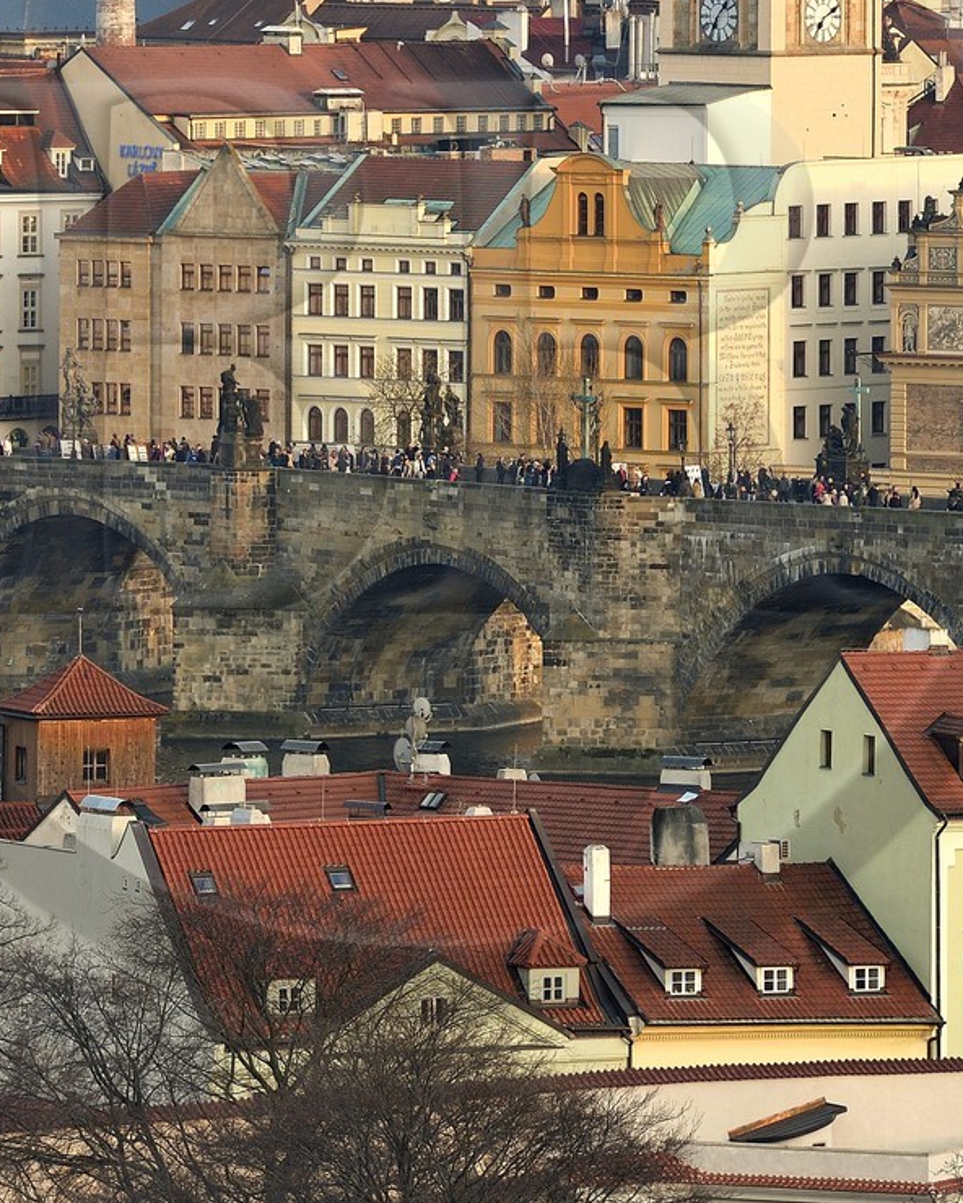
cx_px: 421
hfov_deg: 3.8
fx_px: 14464
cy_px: 350
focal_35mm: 406
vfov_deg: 4.8
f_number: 5.6
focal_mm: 200
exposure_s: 1/200
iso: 200
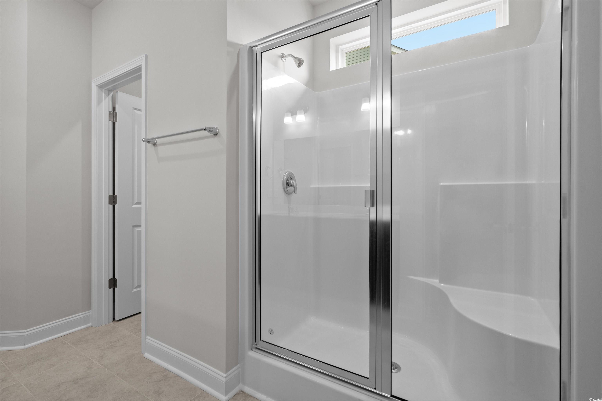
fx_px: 268
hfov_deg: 96.7
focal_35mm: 16
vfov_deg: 73.7
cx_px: 301
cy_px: 200
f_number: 8
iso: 500
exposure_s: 1/15
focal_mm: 16
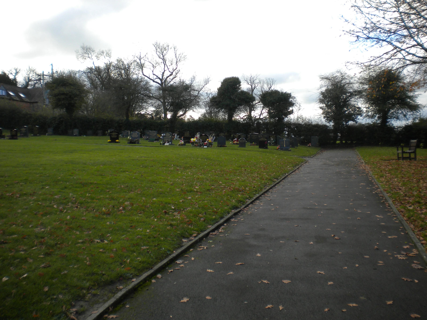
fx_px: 432
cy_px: 160
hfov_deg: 52.6
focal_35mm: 35
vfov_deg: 40.7
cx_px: 214
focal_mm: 6.3
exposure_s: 1/180
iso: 80
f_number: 4.6
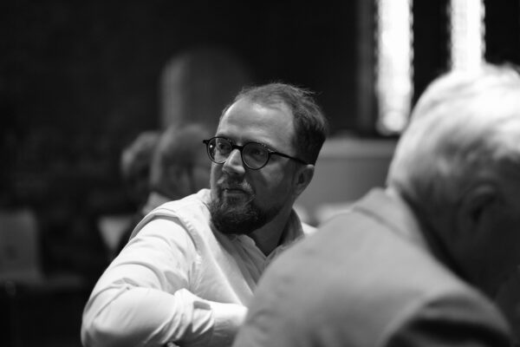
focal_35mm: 84
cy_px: 174
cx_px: 260
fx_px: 1213
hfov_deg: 24.2
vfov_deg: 16.3
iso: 1250
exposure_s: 1/210
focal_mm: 56
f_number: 1.2
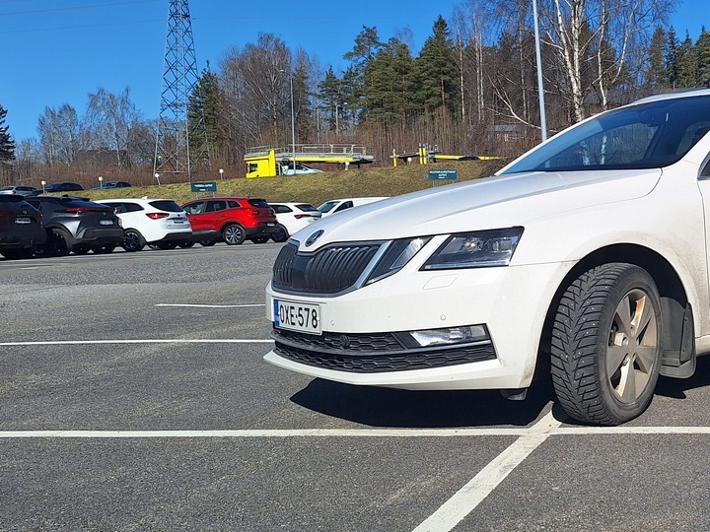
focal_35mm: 46
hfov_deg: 38.2
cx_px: 649
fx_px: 943
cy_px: 257
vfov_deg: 31.5
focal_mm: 5.54
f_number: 1.8
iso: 40
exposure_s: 1/4587
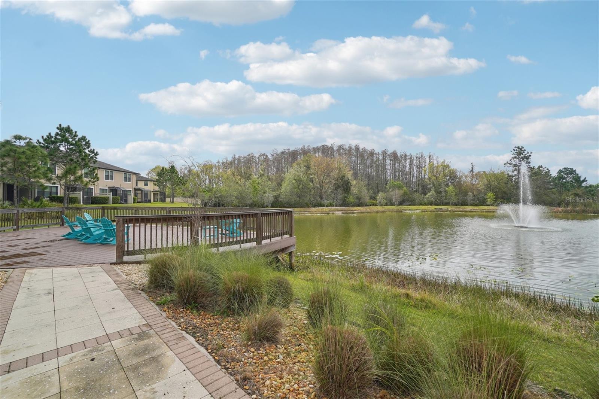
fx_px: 250
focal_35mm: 15
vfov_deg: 77.3
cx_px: 300
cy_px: 200
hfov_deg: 100.4
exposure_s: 1/250
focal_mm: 10
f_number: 8
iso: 100
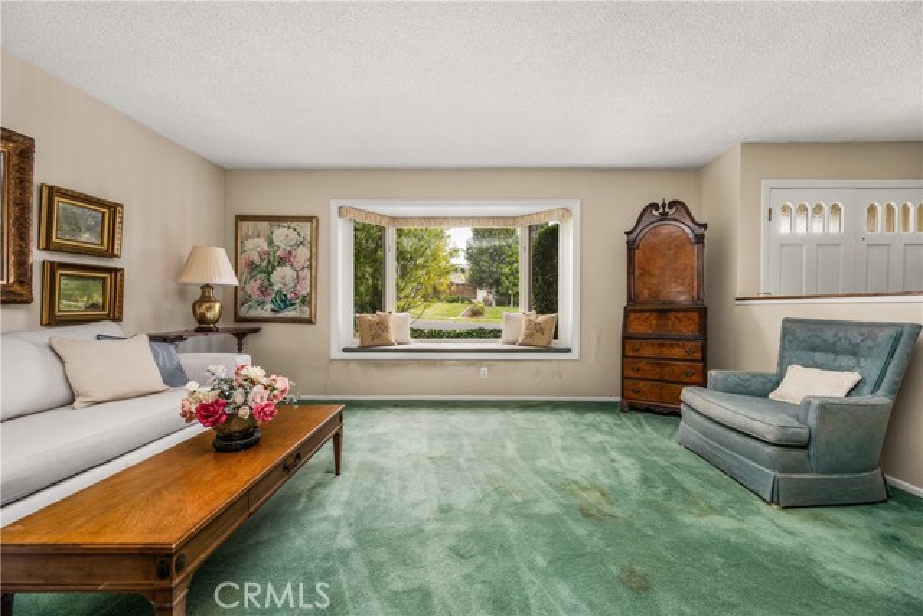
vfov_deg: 81.2
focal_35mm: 14
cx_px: 462
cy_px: 308
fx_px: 359
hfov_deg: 104.2
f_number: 6.3
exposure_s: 1/10
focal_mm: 14
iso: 100
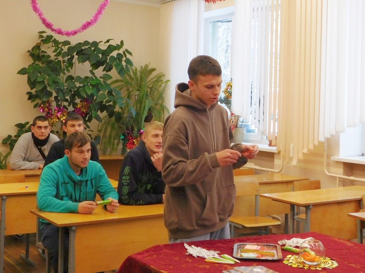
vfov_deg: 36.0
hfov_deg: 46.8
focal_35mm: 40
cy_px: 136
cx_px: 182
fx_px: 422
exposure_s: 1/40
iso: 125
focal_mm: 7.1
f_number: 3.6
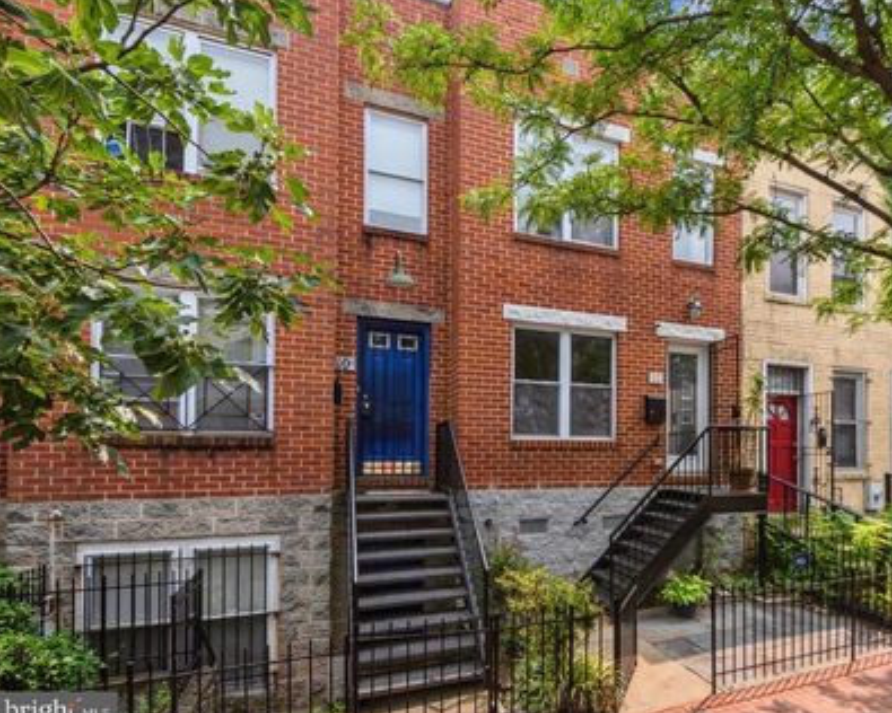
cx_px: 560
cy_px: 355
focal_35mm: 19
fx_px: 502
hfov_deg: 81.6
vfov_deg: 70.9
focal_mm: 16
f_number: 8
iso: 200
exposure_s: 1/400
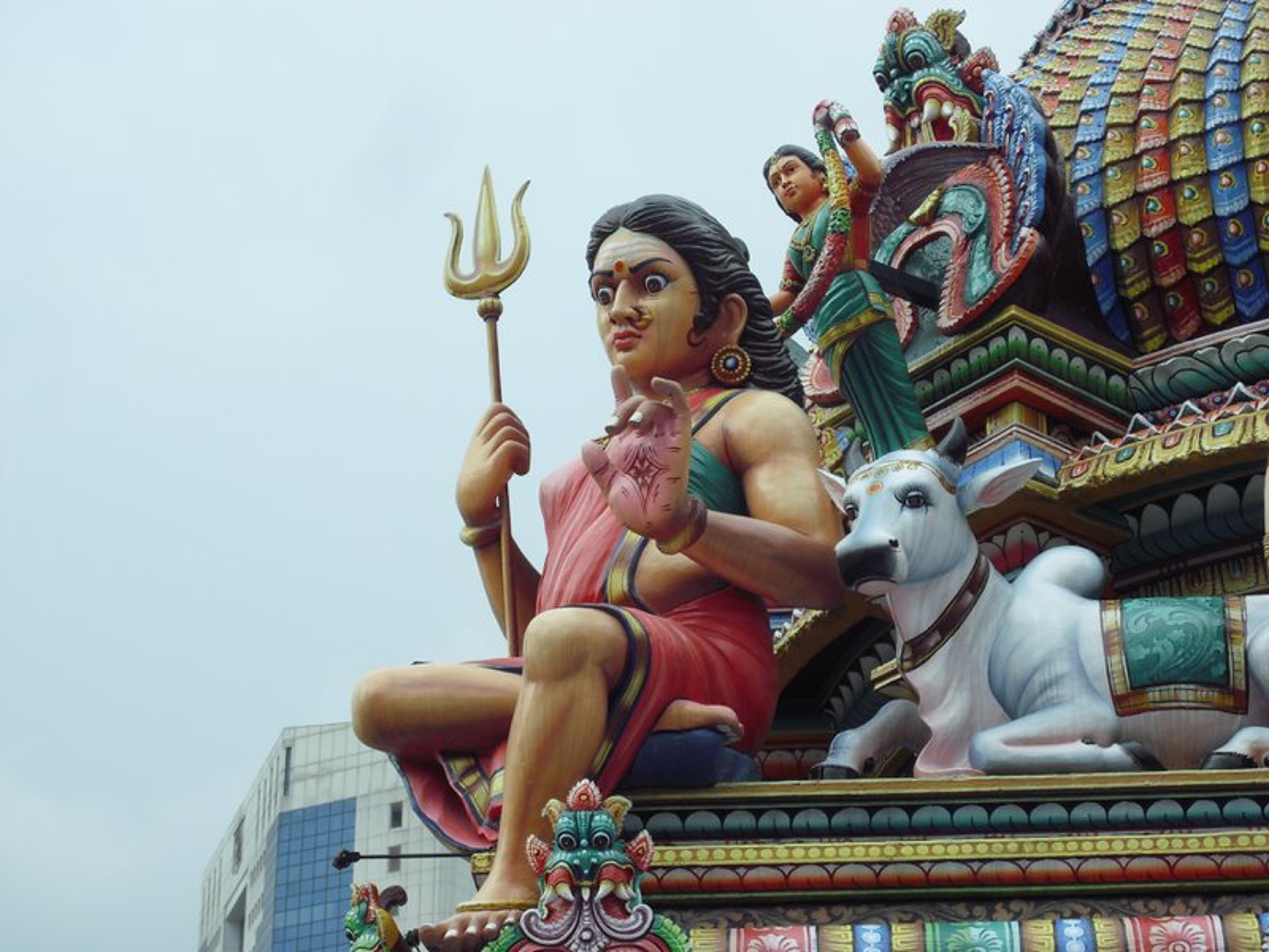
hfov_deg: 21.1
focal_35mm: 93
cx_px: 634
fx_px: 3409
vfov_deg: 15.9
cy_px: 476
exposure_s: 1/640
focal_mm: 15.3
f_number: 4.7
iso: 100
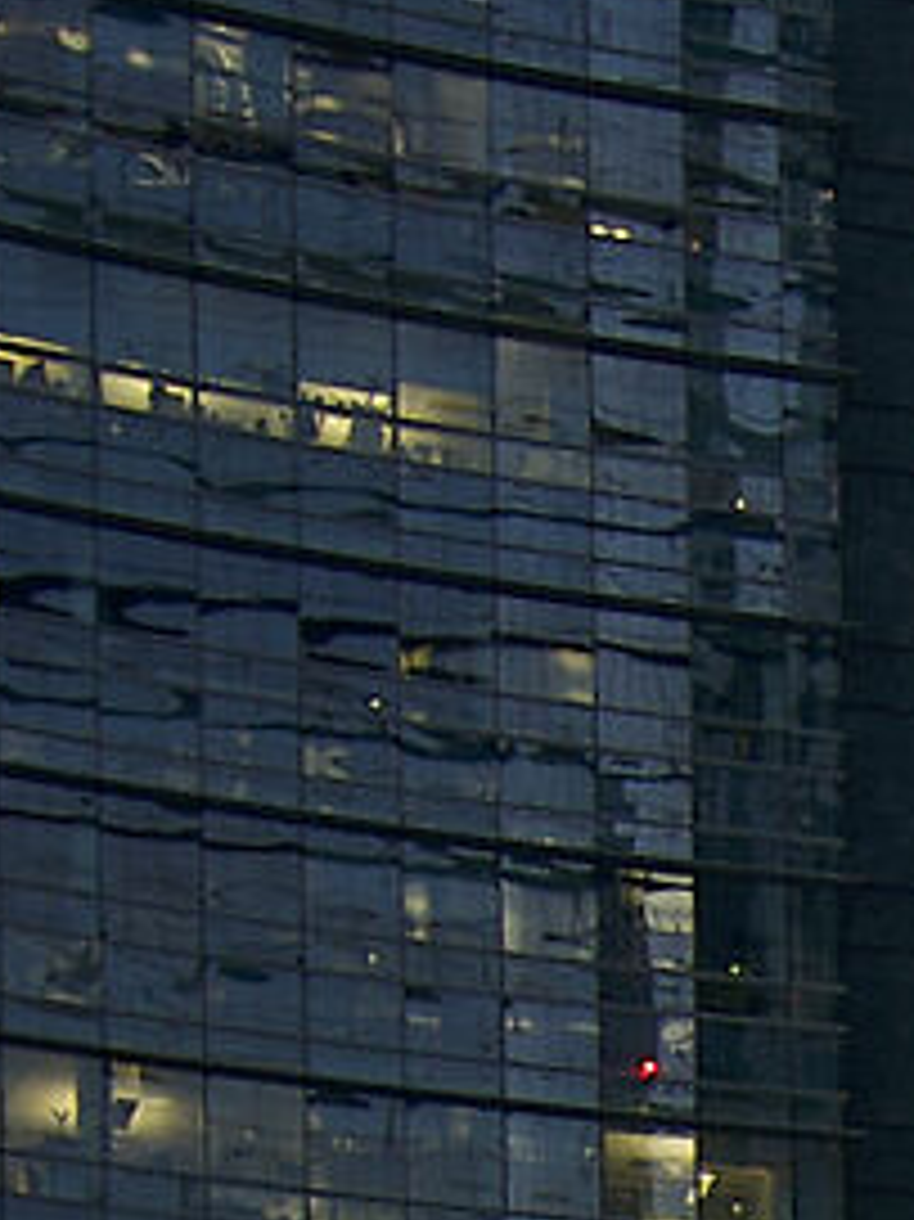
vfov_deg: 11.8
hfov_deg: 9.7
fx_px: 4941
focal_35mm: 140
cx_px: 1977
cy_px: 2782
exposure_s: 1/50
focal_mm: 11
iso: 200
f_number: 3.5
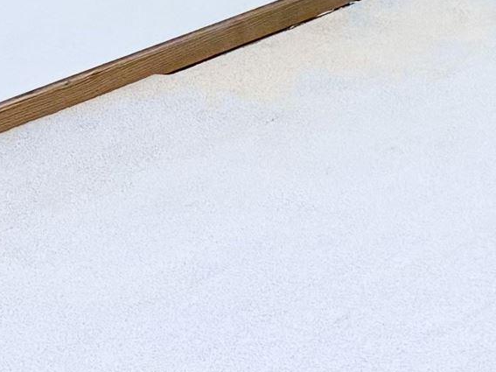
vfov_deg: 10.5
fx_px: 1862
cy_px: -366
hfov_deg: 13.2
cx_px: 972
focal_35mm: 130
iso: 200
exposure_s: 1/131
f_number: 1.78
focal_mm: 6.76
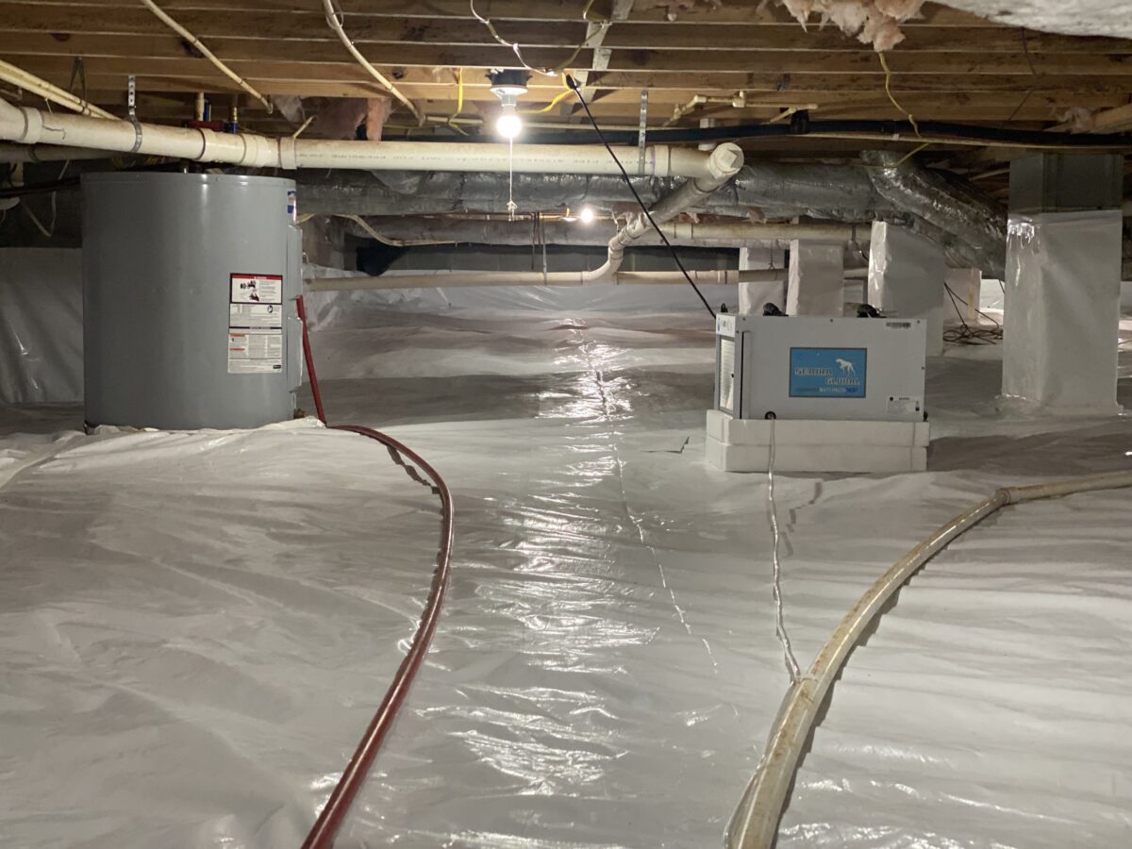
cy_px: 424
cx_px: 566
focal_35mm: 52
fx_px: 1700
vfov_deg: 28.0
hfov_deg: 36.8
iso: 125
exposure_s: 1/40
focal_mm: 6
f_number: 2
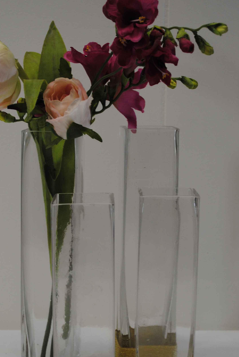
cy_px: 205
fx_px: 735
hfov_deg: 18.4
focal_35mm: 74
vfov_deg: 27.3
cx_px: 90
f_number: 4.8
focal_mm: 32
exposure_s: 1/40
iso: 200
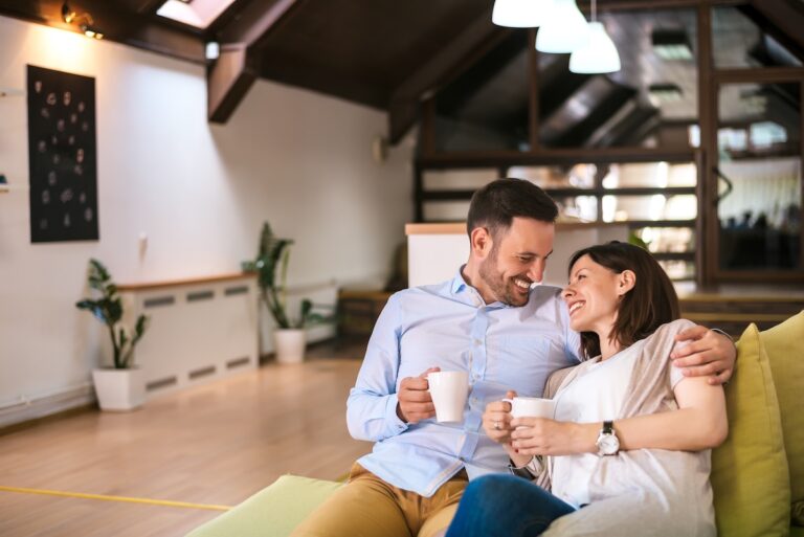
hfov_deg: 39.6
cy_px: 268
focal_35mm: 50
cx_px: 402
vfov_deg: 27.0
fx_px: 1117
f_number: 2.2
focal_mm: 50
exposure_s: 1/200
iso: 200
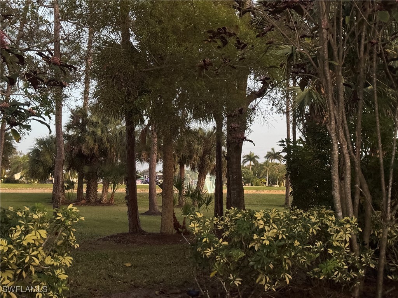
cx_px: 199
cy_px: 149
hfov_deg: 39.7
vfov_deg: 30.3
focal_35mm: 48
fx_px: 552
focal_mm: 6.76
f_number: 1.78
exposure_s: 1/23
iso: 800
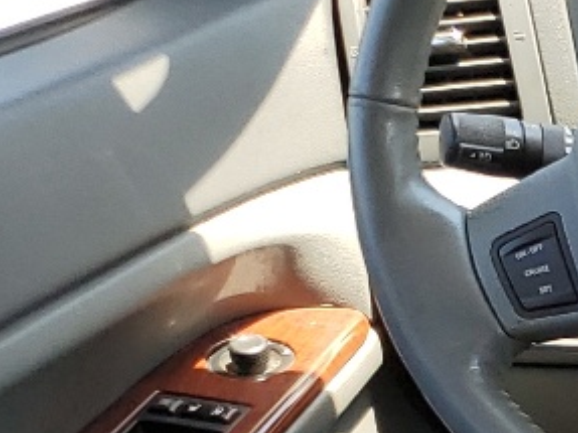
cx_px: 1478
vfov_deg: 9.6
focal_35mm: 145
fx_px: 2420
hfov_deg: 11.0
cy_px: 854
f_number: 1.5
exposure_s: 1/213
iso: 50
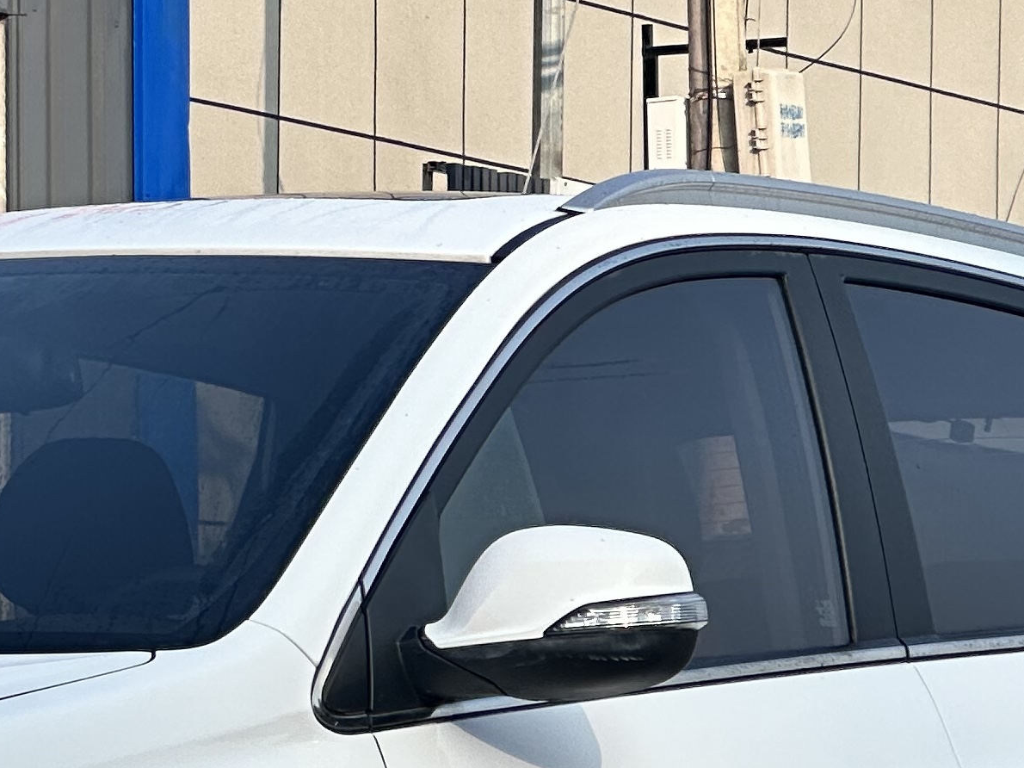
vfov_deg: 5.7
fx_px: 7719
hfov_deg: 7.6
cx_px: -23
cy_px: 803
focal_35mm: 261
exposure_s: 1/585
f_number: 2.8
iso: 32
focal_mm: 9
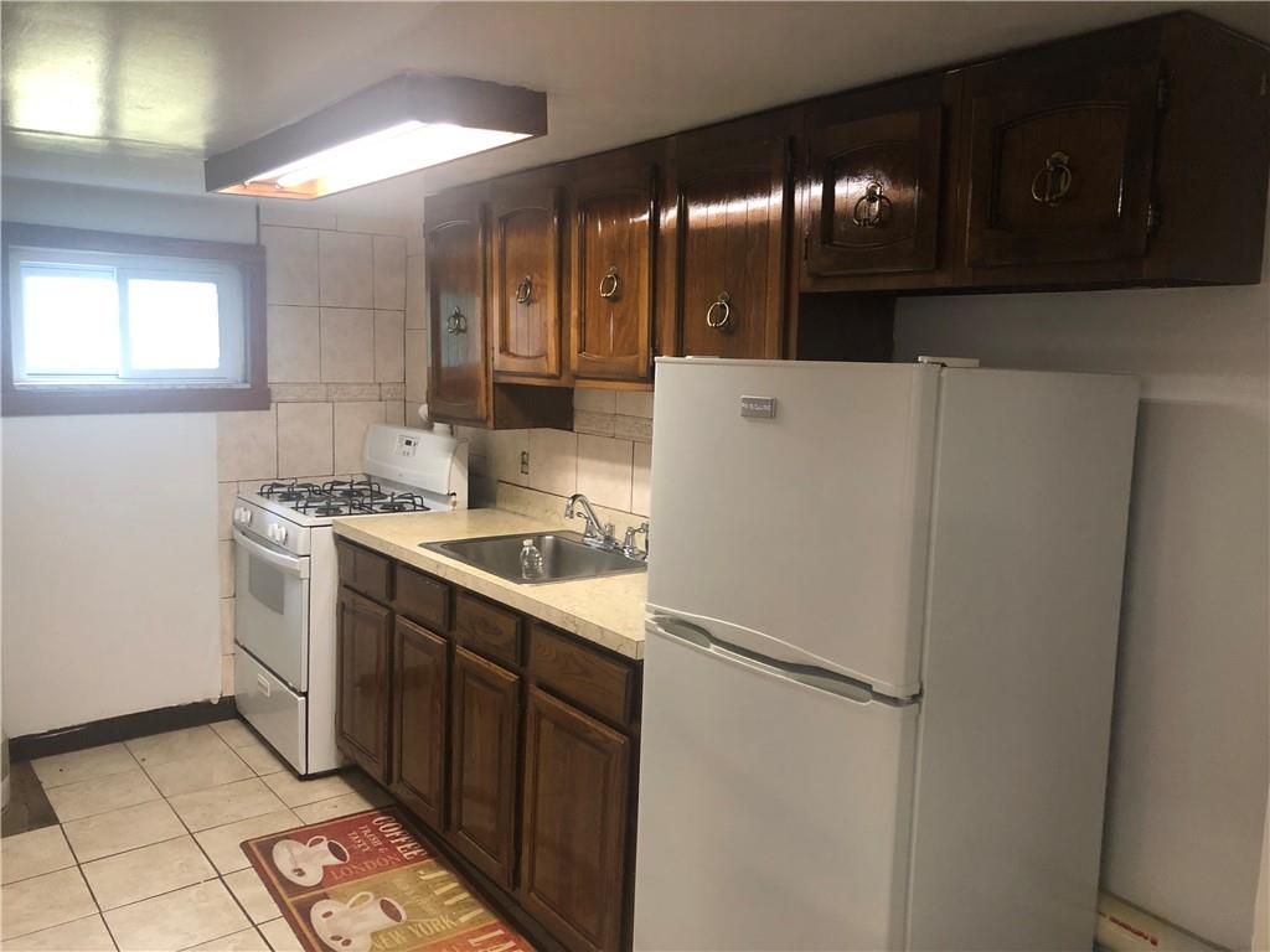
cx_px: 635
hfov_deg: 63.4
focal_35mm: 28
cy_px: 476
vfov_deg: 49.7
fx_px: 1027
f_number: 1.8
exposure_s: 1/15
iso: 100
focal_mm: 3.99
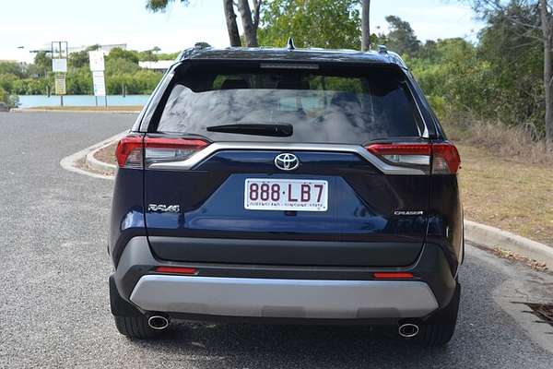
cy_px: 184
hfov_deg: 37.9
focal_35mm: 52
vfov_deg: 25.8
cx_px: 276
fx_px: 806
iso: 180
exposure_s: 1/250
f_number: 8
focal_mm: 35
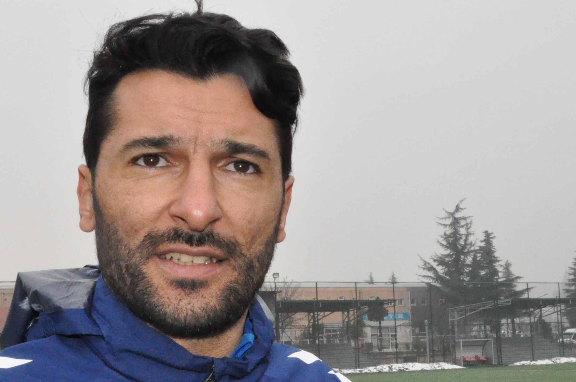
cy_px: 255
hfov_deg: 36.7
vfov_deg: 24.9
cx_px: 214
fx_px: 863
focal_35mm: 54
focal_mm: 18
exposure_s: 1/200
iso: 3200
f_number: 22
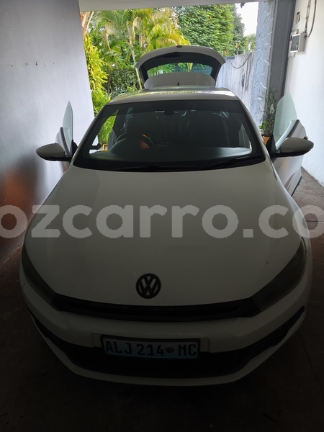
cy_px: 216
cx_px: 162
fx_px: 287
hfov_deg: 58.9
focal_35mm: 23
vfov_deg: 73.9
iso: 500
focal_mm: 6.57
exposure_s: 1/33.3
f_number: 1.6
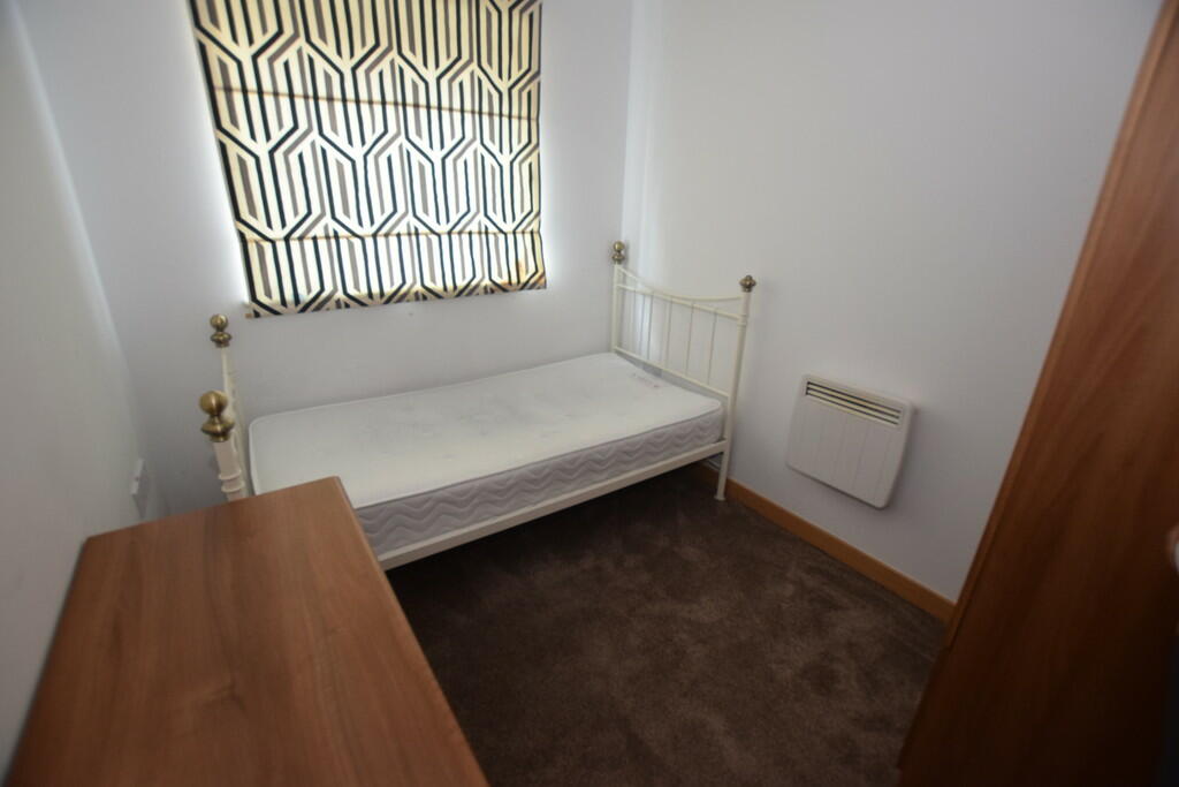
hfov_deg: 100.4
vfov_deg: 77.3
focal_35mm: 15
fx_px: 491
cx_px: 590
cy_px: 394
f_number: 4
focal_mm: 10
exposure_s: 1/60
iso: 800
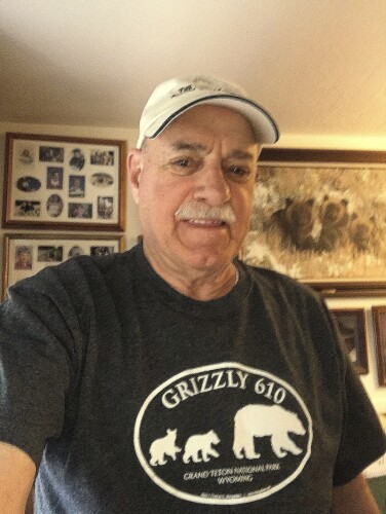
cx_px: 193
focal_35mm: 32
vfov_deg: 56.8
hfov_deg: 44.2
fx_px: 475
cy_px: 257
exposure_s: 1/20
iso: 200
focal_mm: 2.87
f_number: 2.2
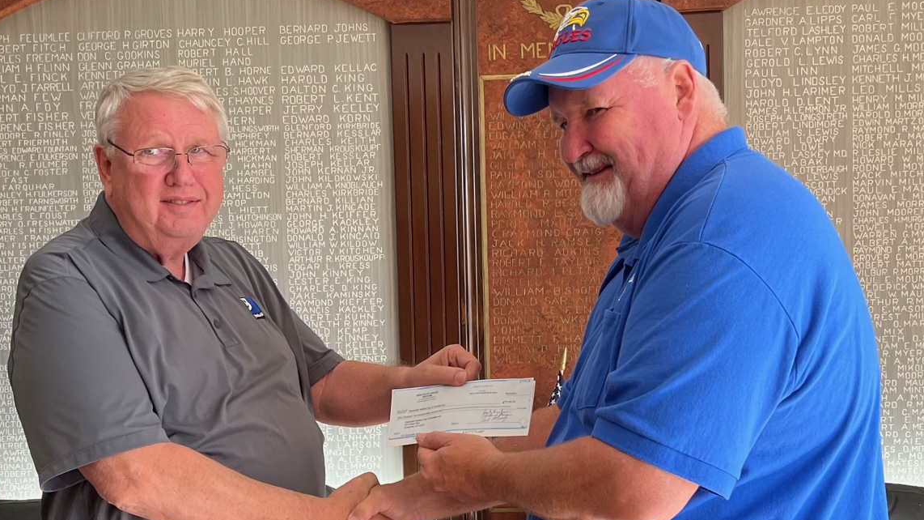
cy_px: 335
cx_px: 472
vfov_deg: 23.9
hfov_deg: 41.3
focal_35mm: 50
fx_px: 1225
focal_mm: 5.1
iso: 125
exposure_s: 1/121
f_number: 1.6
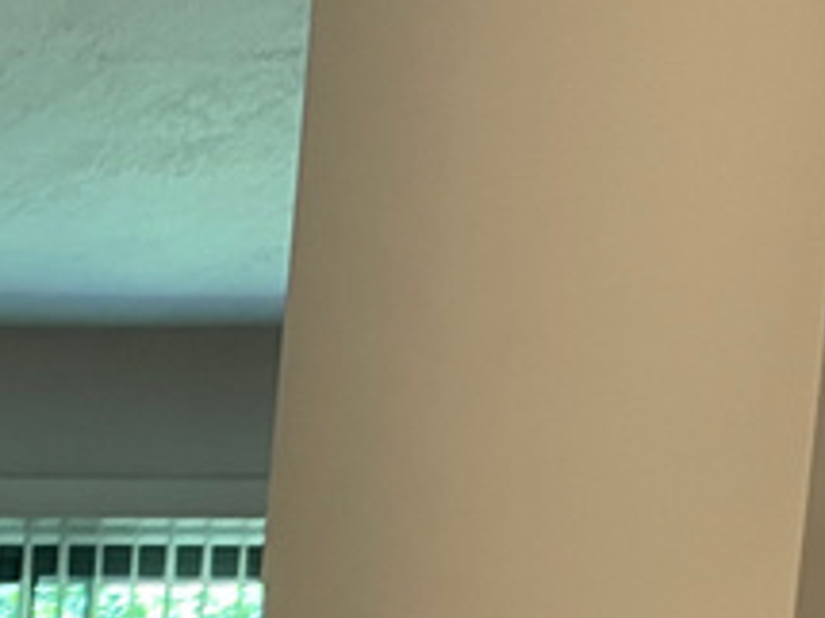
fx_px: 2954
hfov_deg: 13.6
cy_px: 1470
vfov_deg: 10.4
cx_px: -810
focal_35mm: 124
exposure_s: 1/60
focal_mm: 5.1
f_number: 1.6
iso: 125
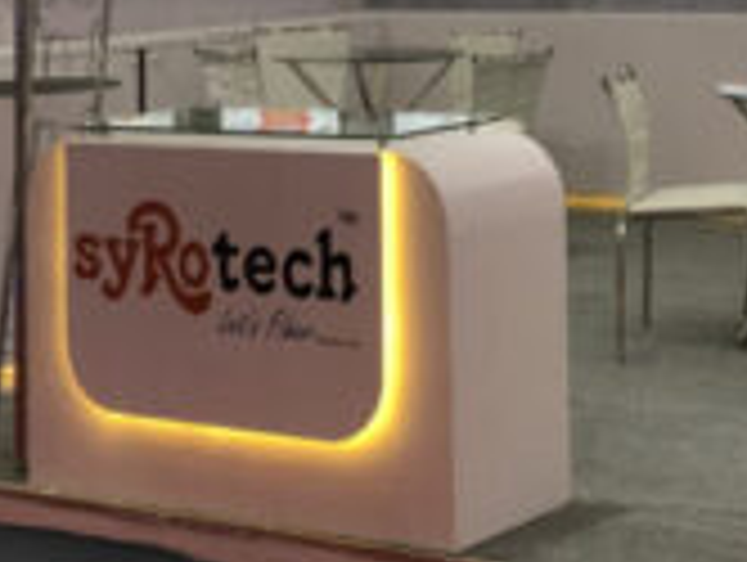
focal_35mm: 101
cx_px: 572
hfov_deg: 19.3
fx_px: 2183
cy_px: -220
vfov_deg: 14.0
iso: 32
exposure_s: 1/100
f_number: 1.8
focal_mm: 4
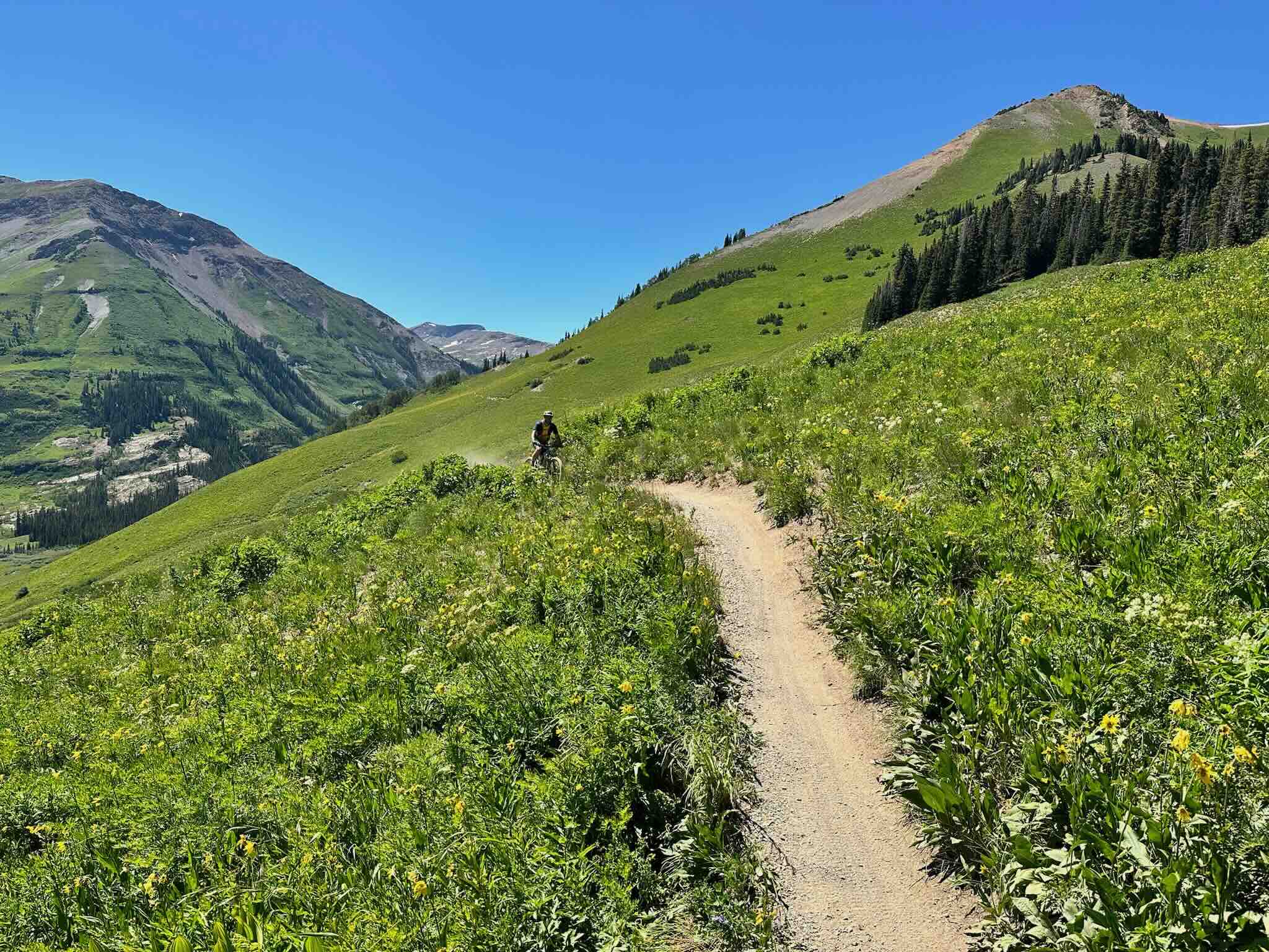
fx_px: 880
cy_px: 476
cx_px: 634
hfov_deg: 71.6
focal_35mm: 24
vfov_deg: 56.8
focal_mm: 6.86
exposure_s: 1/3155
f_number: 1.78
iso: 80
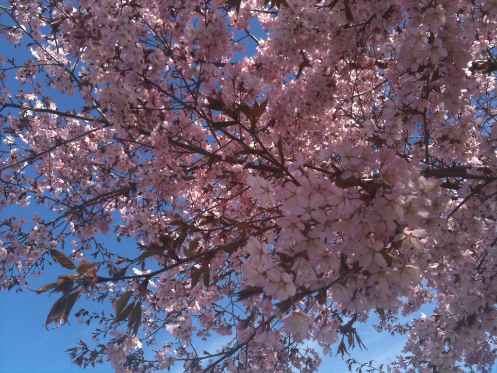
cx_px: 248
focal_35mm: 35
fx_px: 503
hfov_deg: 52.6
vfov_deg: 40.7
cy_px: 186
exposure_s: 1/549
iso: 64
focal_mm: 3.85
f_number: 2.8
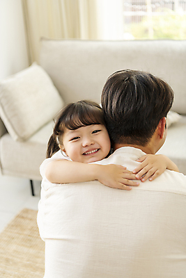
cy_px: 139
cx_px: 93
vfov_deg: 41.1
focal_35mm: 48
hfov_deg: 28.1
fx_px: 372
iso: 250
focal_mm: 48
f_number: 2.8
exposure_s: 1/125
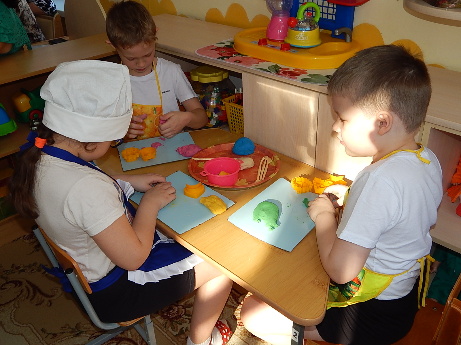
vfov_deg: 40.7
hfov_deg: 52.6
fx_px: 466
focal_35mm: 35
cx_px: 230
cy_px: 172
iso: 125
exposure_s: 1/160
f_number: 3.3
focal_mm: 6.1
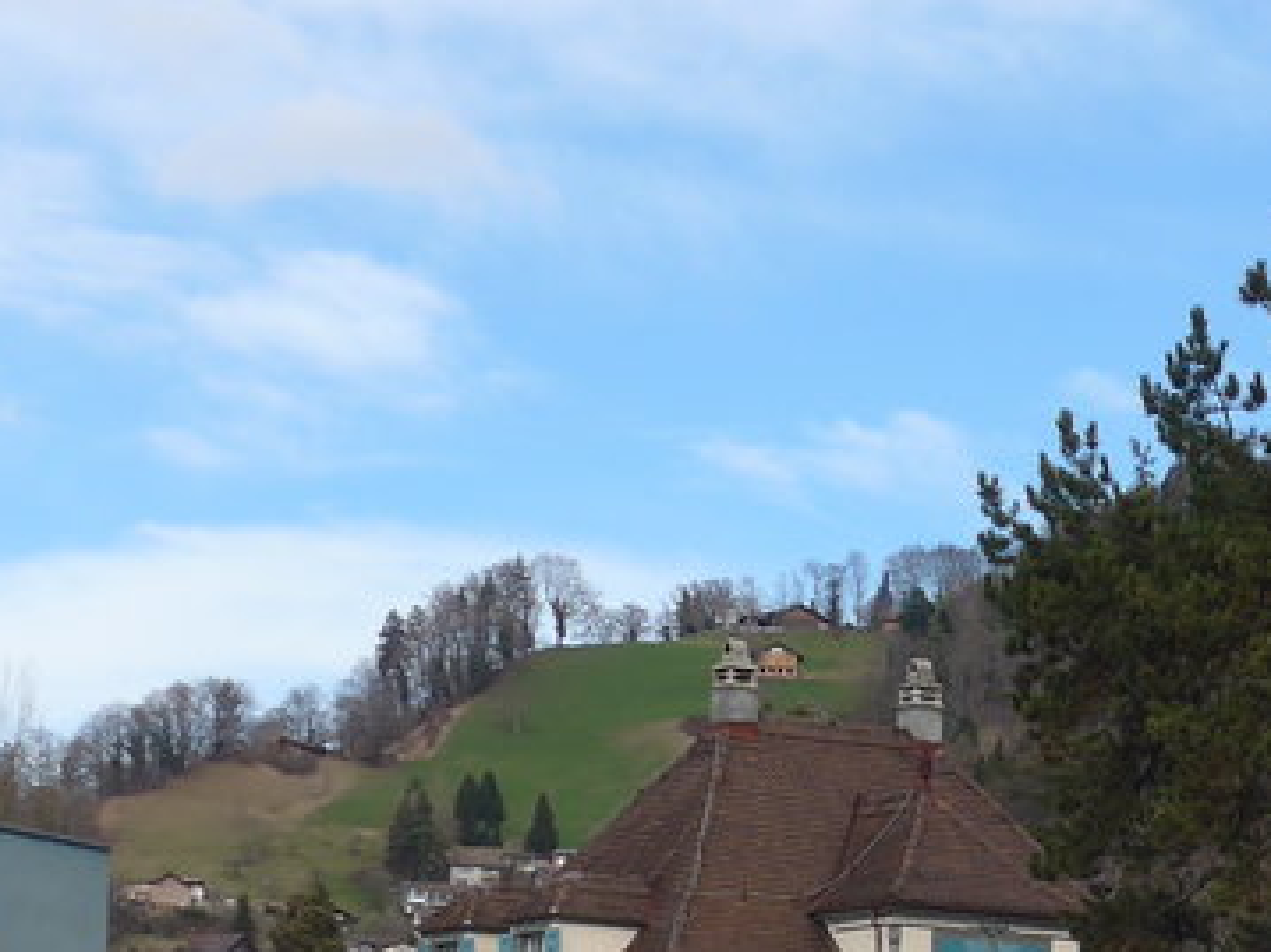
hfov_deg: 11.9
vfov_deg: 9.0
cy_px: 1079
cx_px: 1409
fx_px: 6020
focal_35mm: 164
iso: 80
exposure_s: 1/800
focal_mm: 10.1
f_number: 3.2
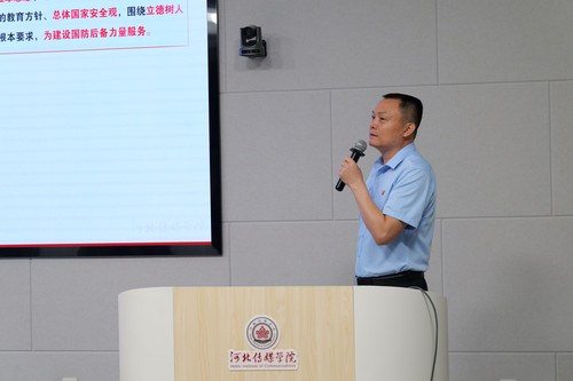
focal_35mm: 70
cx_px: 286
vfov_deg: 19.4
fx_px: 1114
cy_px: 190
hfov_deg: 28.9
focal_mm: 70
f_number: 5.6
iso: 1000
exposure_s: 1/200
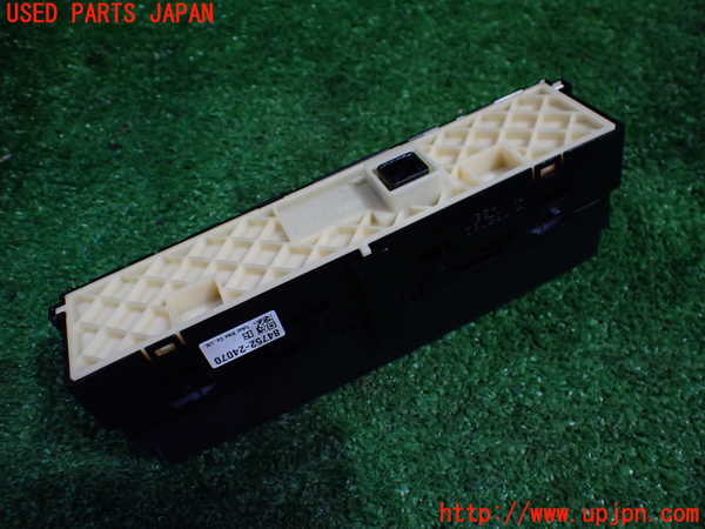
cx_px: 352
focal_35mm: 30
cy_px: 264
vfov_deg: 46.8
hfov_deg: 60.0
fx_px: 611
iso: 500
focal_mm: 5.4
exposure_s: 1/125
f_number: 2.3
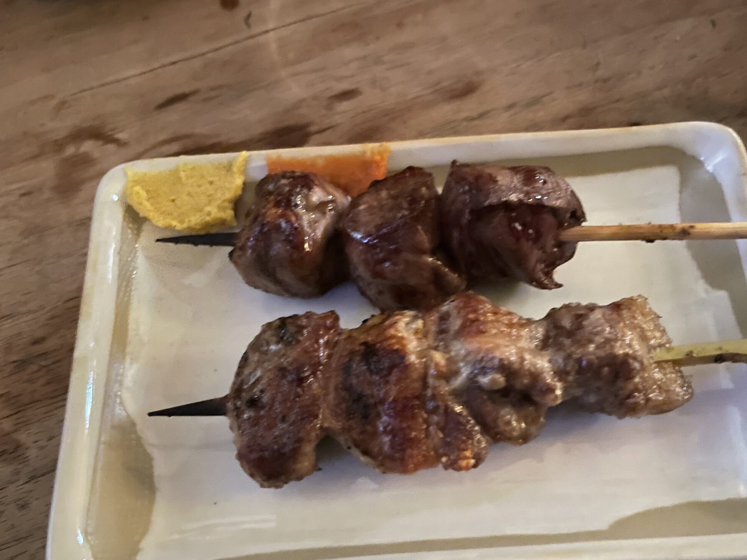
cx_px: 459
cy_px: 364
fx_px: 734
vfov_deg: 41.3
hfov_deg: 53.5
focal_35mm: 34
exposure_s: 1/8
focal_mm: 4.2
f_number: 1.6
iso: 640
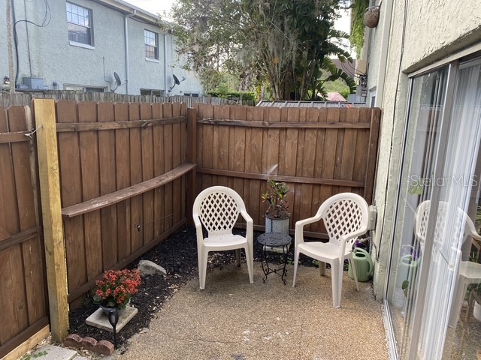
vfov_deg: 53.1
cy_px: 180
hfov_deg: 67.3
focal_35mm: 26
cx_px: 240
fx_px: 361
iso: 32
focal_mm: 4.25
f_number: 1.8
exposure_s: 1/222
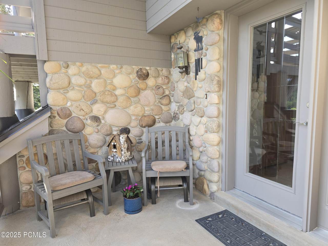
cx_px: 164
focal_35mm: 23
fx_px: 218
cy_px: 123
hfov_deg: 73.9
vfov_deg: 58.9
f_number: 1.7
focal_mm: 6.3
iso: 64
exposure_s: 1/180
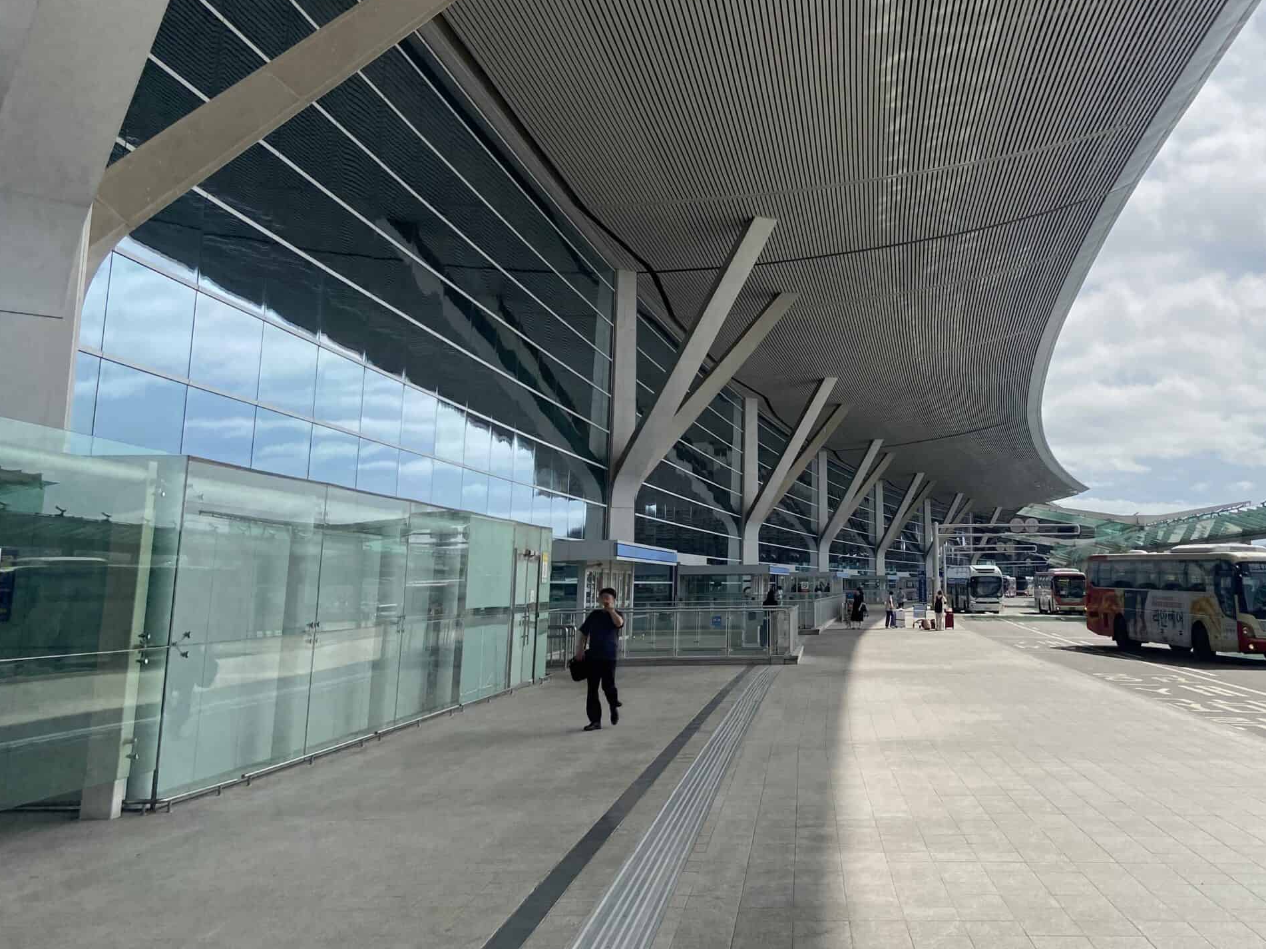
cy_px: 321
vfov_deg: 40.2
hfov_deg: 51.7
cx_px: 837
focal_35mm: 35
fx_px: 1280
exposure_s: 1/5495
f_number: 1.8
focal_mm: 4.25
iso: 32
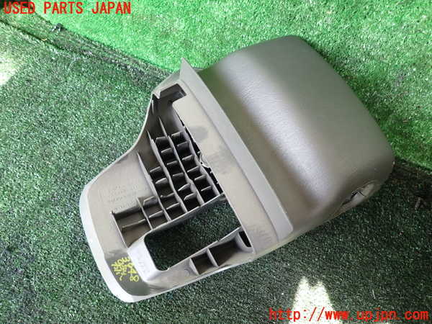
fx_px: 312
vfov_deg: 54.9
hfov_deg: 69.4
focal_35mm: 25
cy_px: 162
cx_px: 216
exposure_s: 1/60
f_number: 2
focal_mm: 4.5
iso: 200
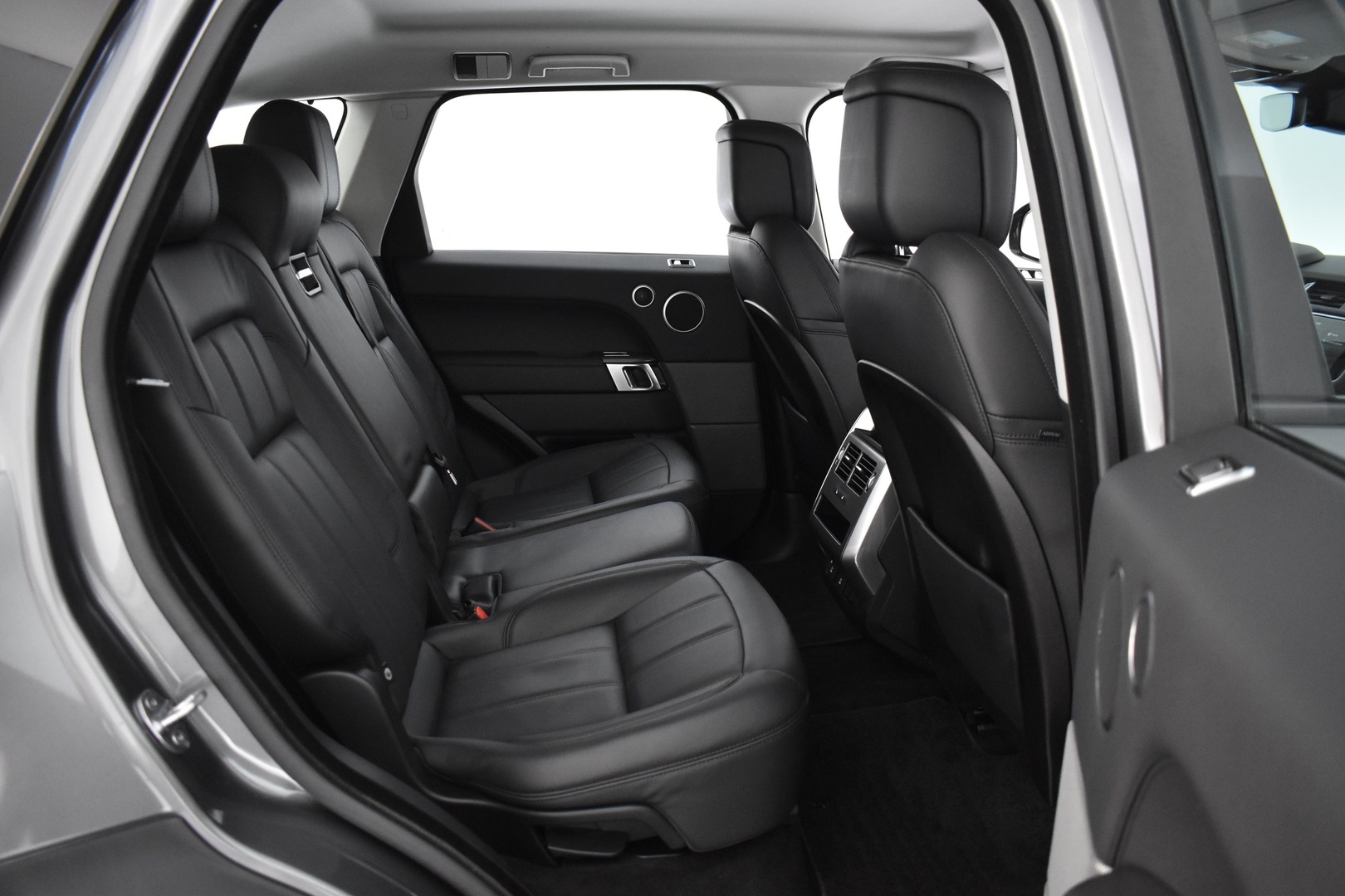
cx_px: 672
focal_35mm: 27
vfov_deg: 47.9
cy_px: 448
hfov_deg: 67.4
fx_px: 1009
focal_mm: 18
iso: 2500
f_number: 3.5
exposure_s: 1/30
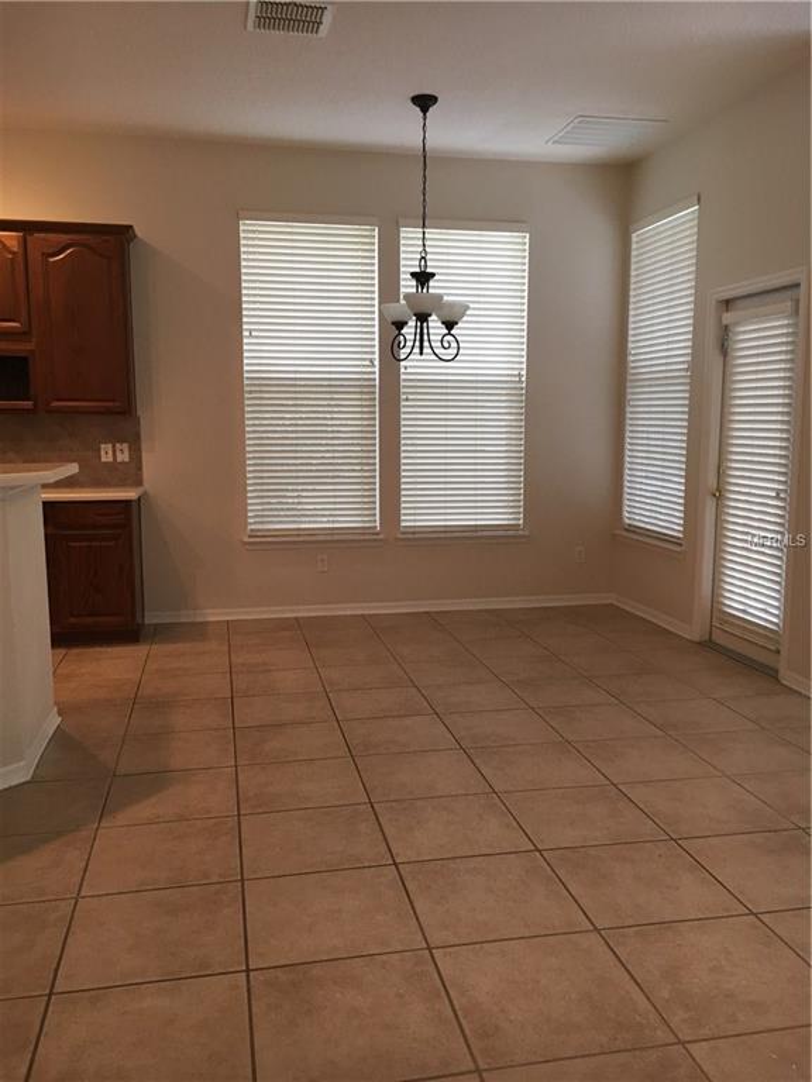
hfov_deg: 48.2
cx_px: 406
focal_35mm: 29
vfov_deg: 61.7
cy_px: 541
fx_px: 907
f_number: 2.2
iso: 80
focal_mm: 4.15
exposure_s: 1/30
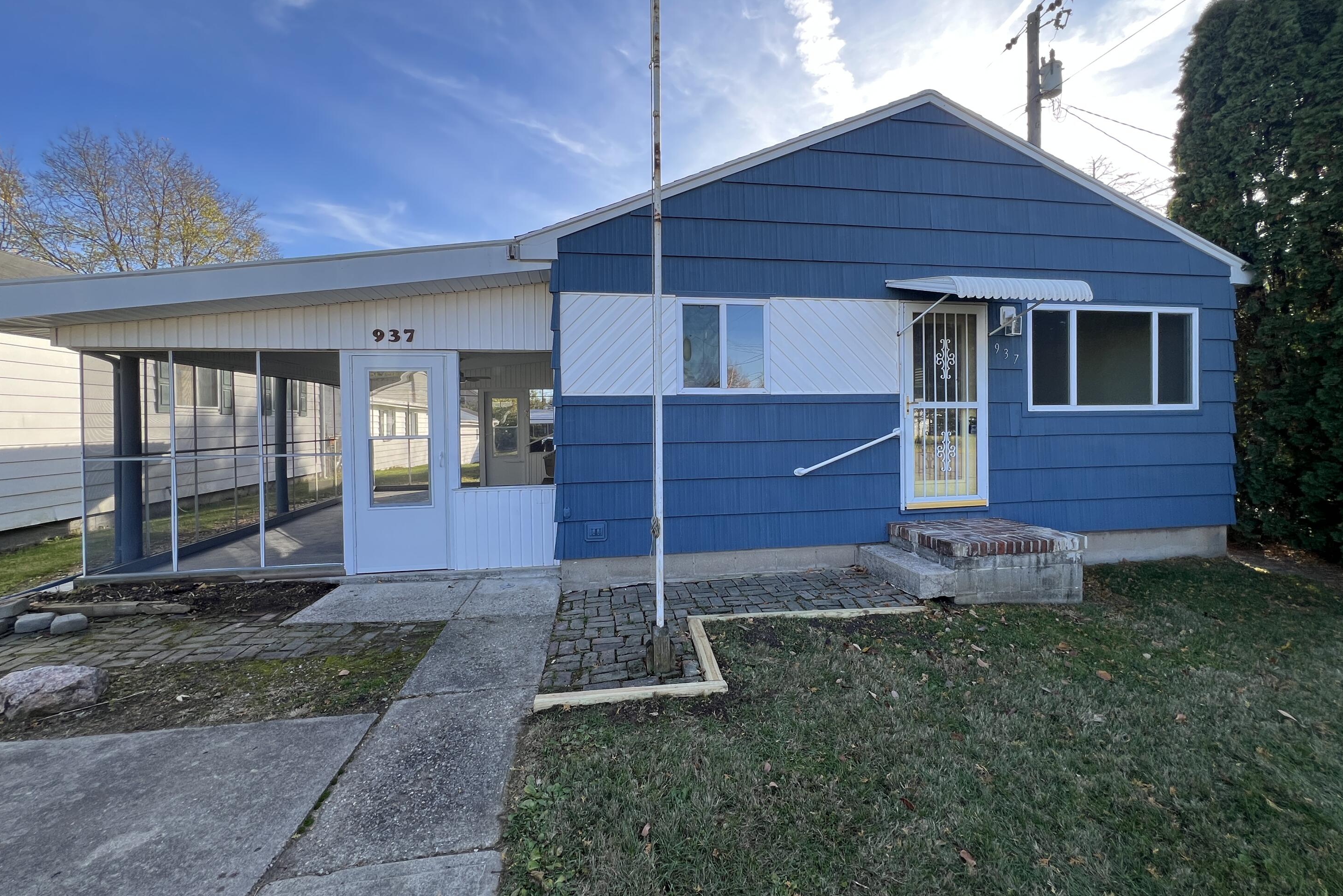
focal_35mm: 14
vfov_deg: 81.2
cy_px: 432
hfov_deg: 104.2
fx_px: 522
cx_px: 686
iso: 32
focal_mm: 1.57
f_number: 1.8
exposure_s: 1/344
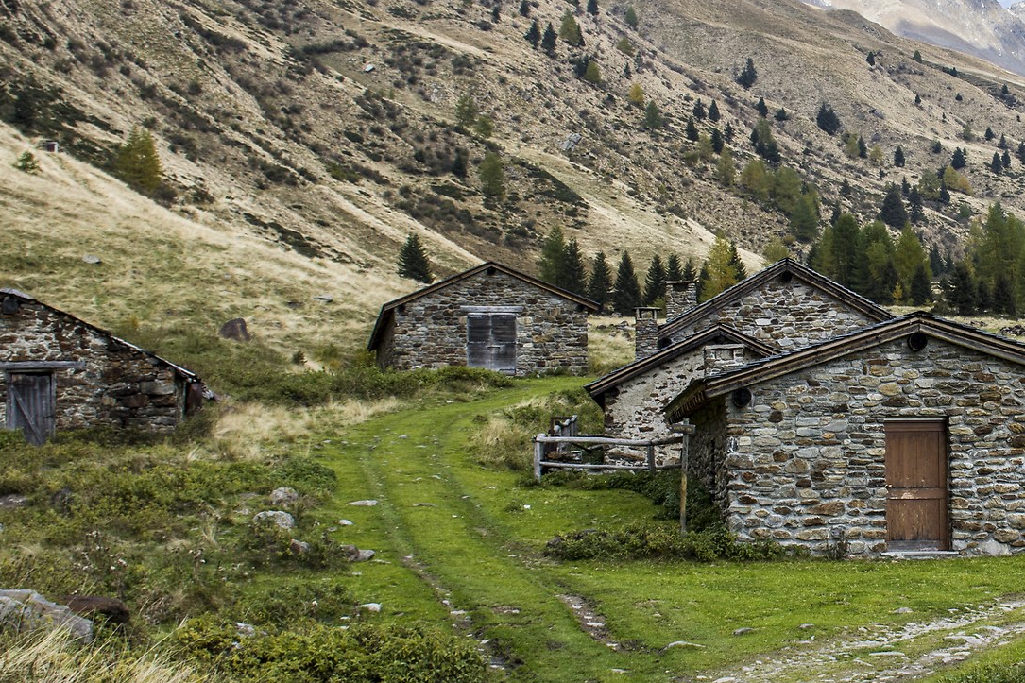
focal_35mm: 73
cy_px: 285
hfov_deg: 26.6
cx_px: 950
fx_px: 2078
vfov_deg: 18.7
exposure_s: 1/160
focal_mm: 22
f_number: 8
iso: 200
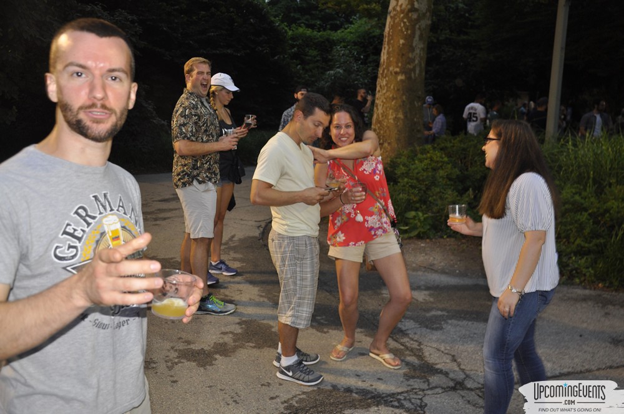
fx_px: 649
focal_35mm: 38
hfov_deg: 51.3
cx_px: 312
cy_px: 207
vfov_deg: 35.4
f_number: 4
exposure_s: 1/60
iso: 400
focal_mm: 25
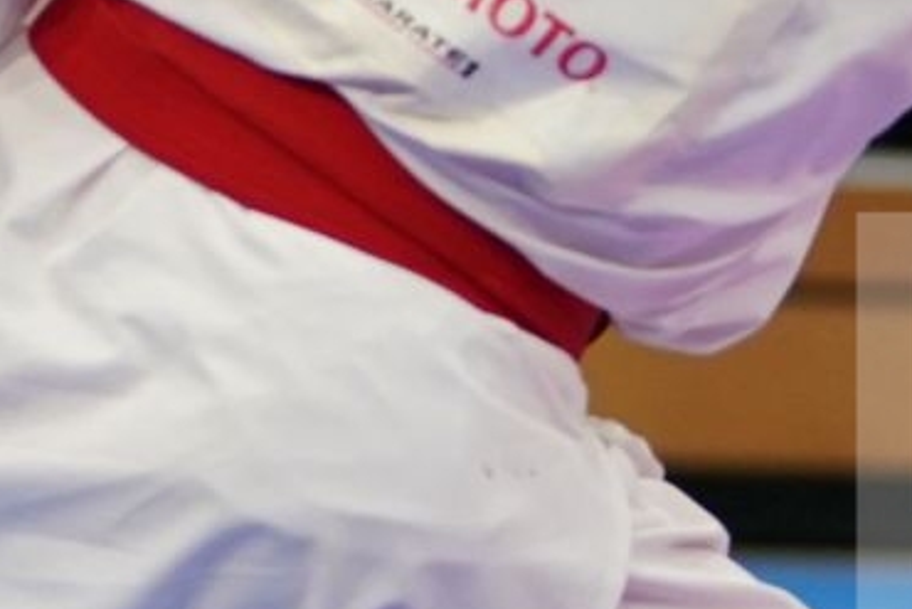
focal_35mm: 691
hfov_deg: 3.0
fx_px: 17511
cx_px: -584
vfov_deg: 2.0
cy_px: -439
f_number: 2.8
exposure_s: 1/1000
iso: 1600
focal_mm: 95
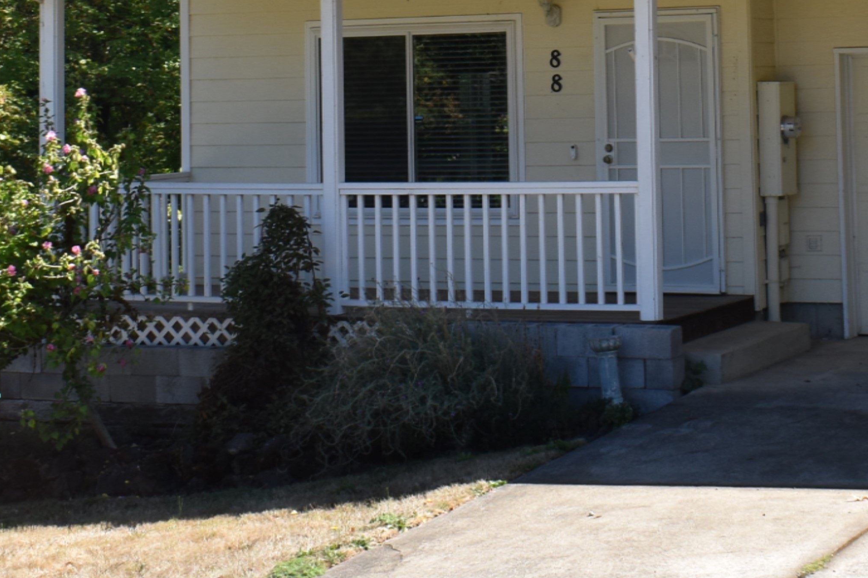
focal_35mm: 93
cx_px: 624
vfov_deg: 14.1
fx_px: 2254
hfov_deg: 21.7
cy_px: -141
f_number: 8
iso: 200
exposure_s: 1/250
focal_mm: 21
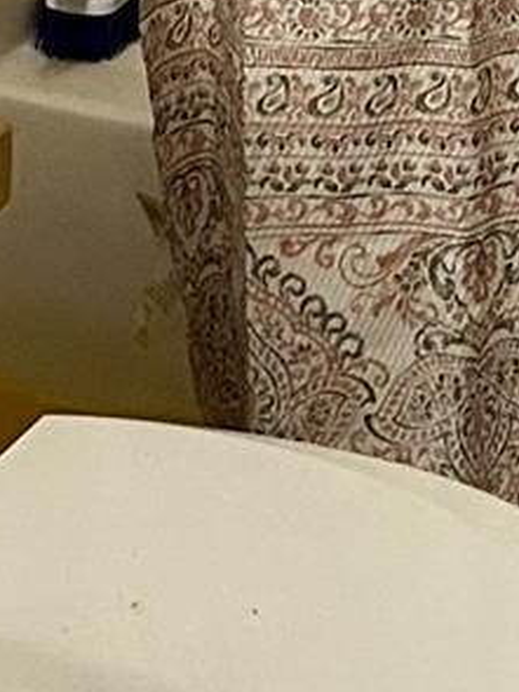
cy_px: -1217
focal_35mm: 203
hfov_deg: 7.3
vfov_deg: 8.5
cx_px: 336
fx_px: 4061
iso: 500
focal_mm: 5.7
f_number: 1.5
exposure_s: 1/40
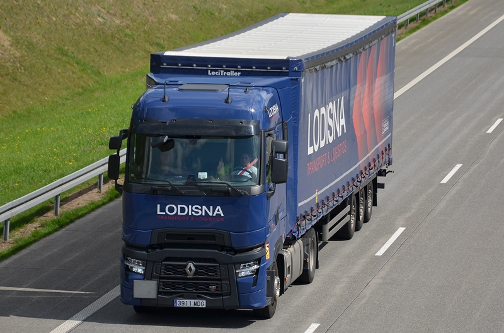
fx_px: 2199
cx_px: 252
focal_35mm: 158
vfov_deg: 8.7
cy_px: 166
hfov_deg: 13.1
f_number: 5.6
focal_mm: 105
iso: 100
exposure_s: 1/800
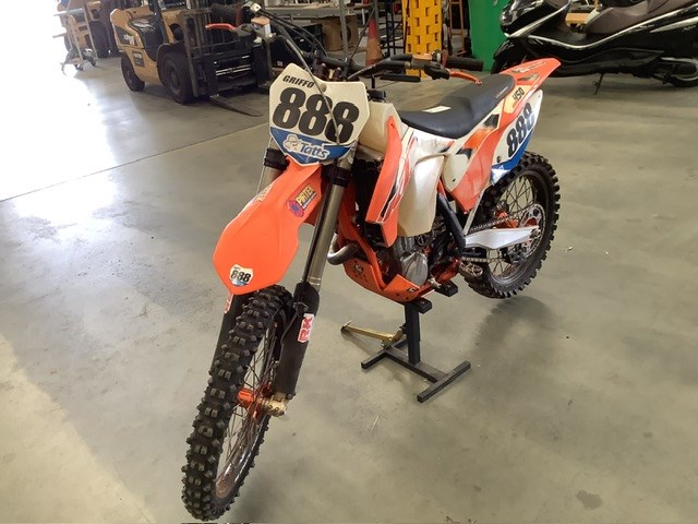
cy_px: 262
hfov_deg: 58.4
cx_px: 349
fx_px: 625
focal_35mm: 31
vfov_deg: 45.4
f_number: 2.4
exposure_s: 1/60
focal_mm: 3.3
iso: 125
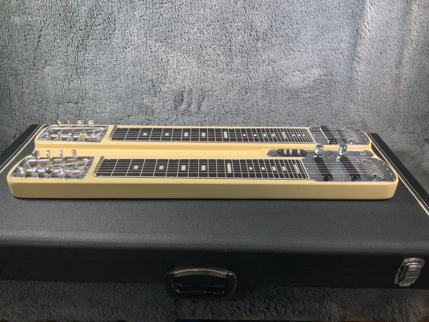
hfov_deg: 61.7
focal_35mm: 29
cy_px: 161
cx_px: 214
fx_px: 359
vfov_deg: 48.2
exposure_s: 1/104
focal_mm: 3
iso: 32
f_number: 1.8
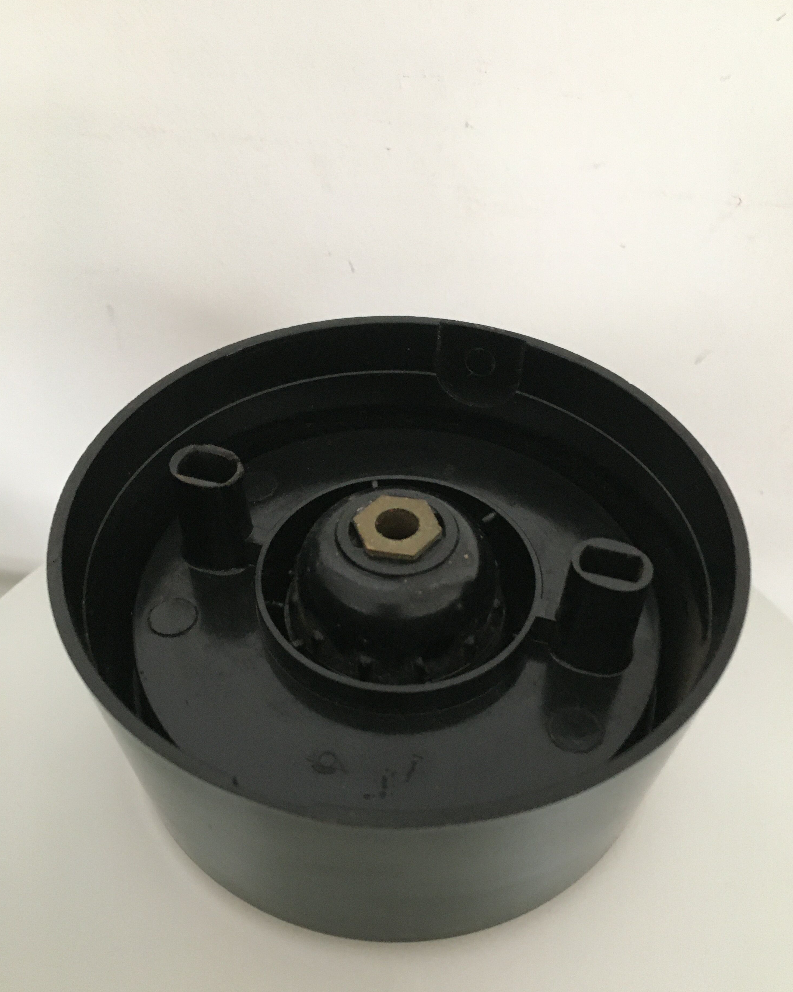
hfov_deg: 47.1
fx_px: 910
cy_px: 532
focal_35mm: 31
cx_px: 400
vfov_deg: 57.1
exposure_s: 1/33
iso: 200
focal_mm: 4.15
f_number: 2.2
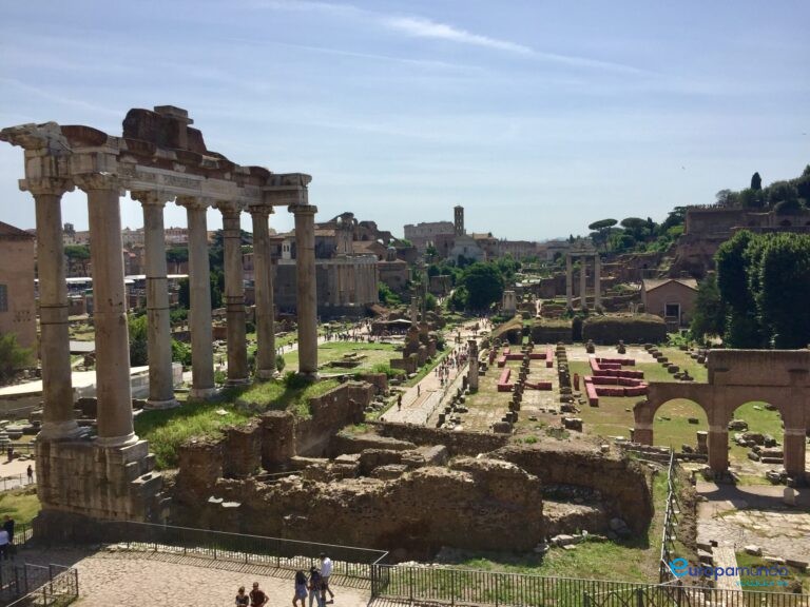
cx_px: 405
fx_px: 679
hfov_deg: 61.7
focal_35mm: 29
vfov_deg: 48.2
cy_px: 304
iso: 32
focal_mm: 4.15
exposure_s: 1/3049
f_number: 2.2
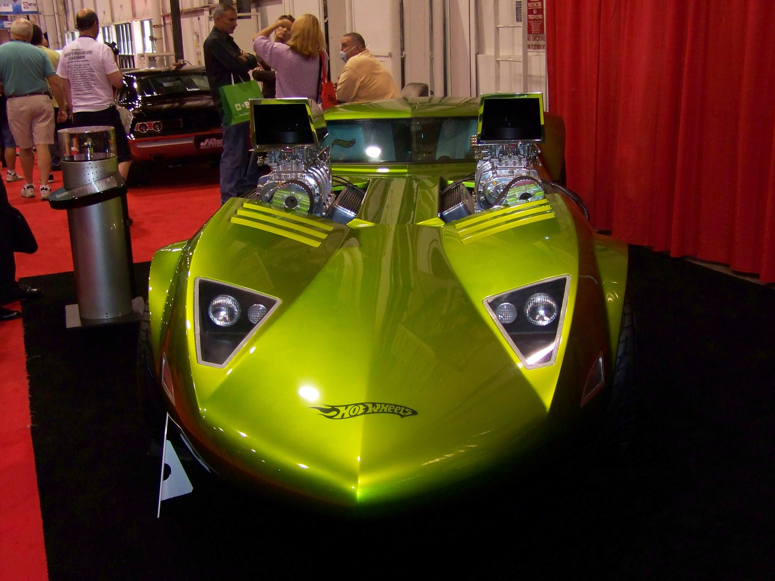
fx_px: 918
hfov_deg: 45.8
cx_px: 388
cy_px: 290
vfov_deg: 35.1
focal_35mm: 41
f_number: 2.8
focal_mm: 6.7
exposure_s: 1/60
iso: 200
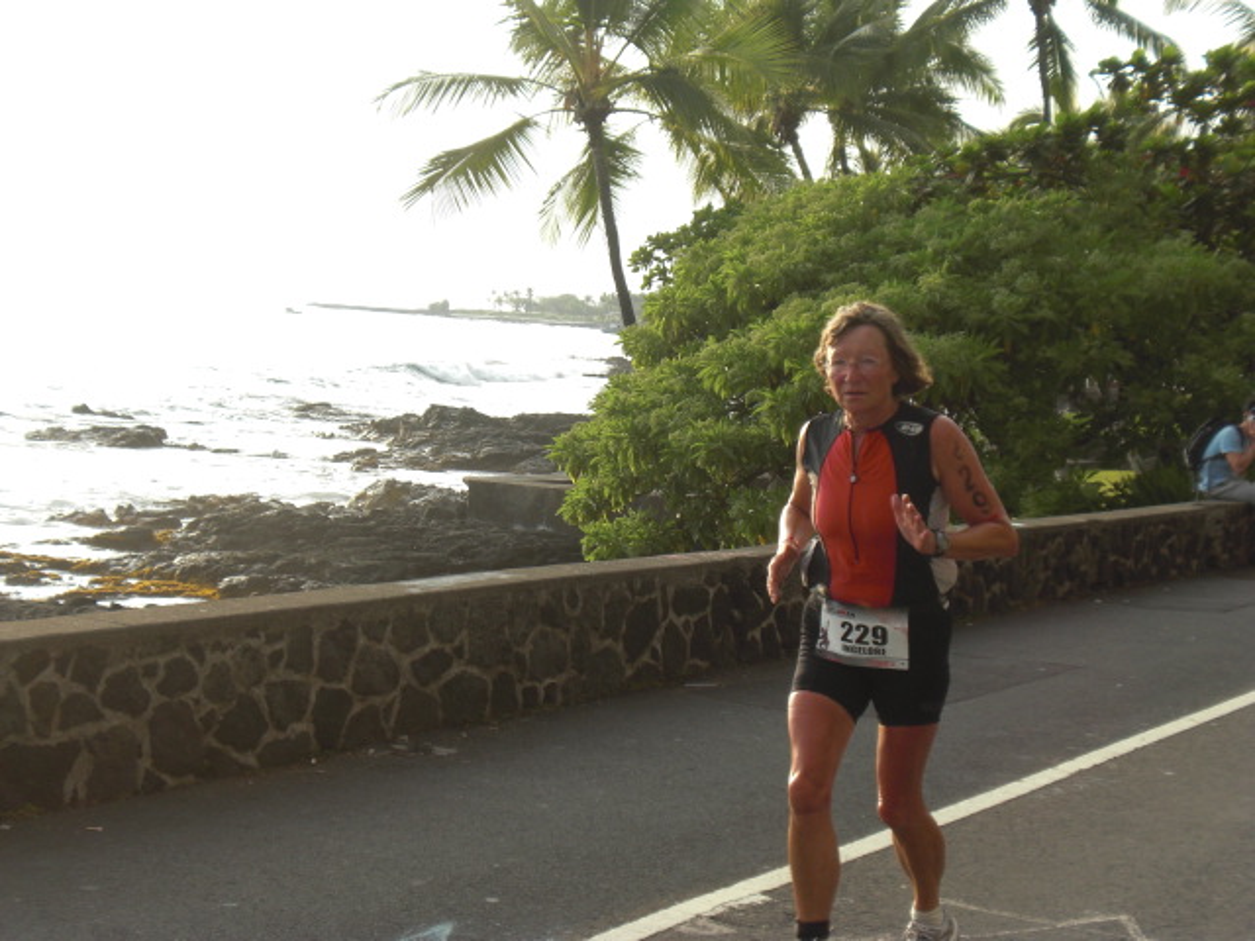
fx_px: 2284
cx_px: 628
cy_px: 470
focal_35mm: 63
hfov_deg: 30.7
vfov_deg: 23.3
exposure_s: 1/200
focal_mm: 10.4
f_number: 4
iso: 64
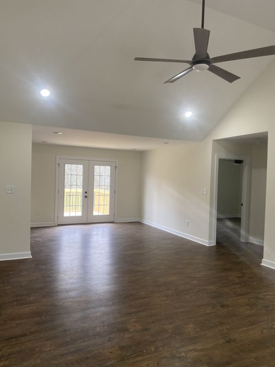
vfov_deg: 67.3
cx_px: 138
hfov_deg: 53.0
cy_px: 184
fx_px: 275
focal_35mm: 26
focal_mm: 4.25
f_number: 1.8
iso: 64
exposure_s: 1/60
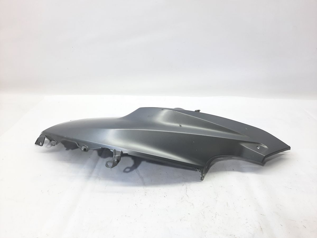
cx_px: 158
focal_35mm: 25
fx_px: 229
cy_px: 119
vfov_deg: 54.9
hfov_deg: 69.4
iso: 64
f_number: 2
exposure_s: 1/50
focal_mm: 4.6
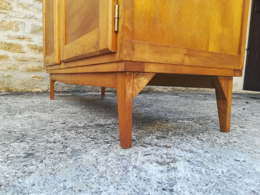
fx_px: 195
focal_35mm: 26
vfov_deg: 53.1
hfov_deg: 67.3
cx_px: 130
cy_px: 98
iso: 100
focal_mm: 3.83
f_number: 2.2
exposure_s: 1/100
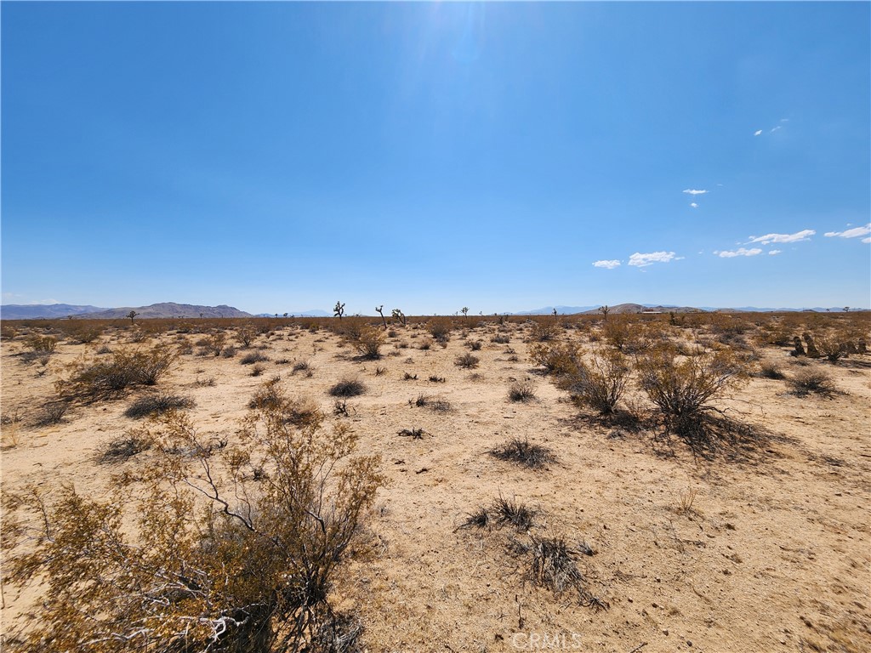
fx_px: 327
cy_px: 326
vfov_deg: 89.9
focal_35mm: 13
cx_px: 436
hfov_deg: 106.2
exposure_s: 1/3483
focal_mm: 2.2
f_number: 2.2
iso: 50
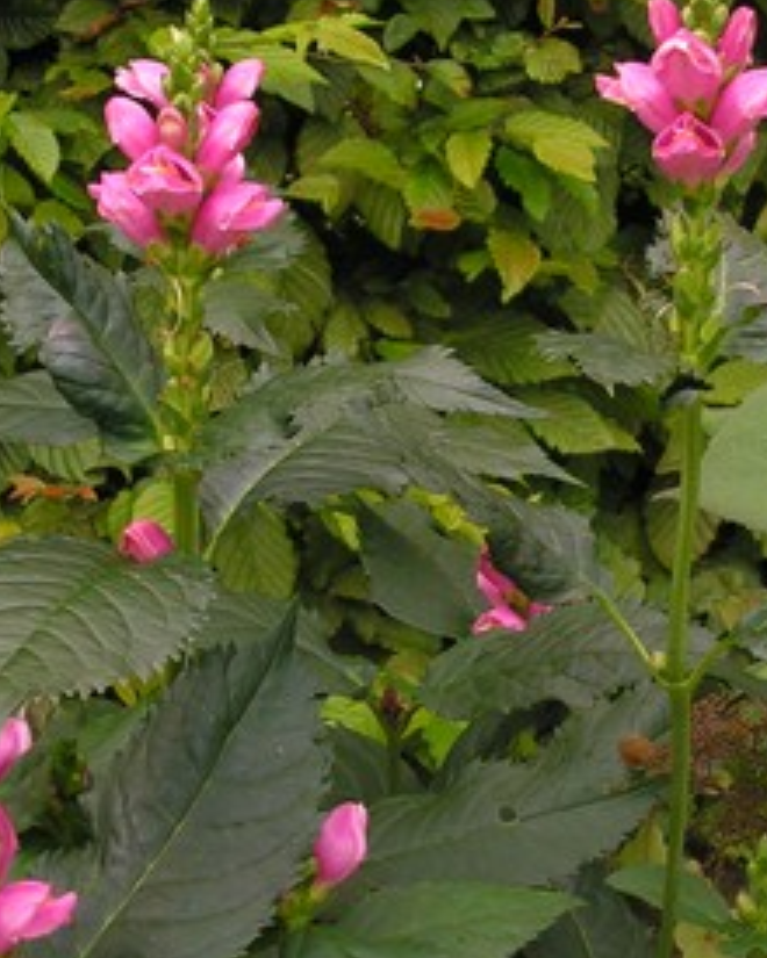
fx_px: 2838
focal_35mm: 100
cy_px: 543
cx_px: 481
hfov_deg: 15.4
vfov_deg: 19.2
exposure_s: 1/160
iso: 64
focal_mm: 9.2
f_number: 3.2
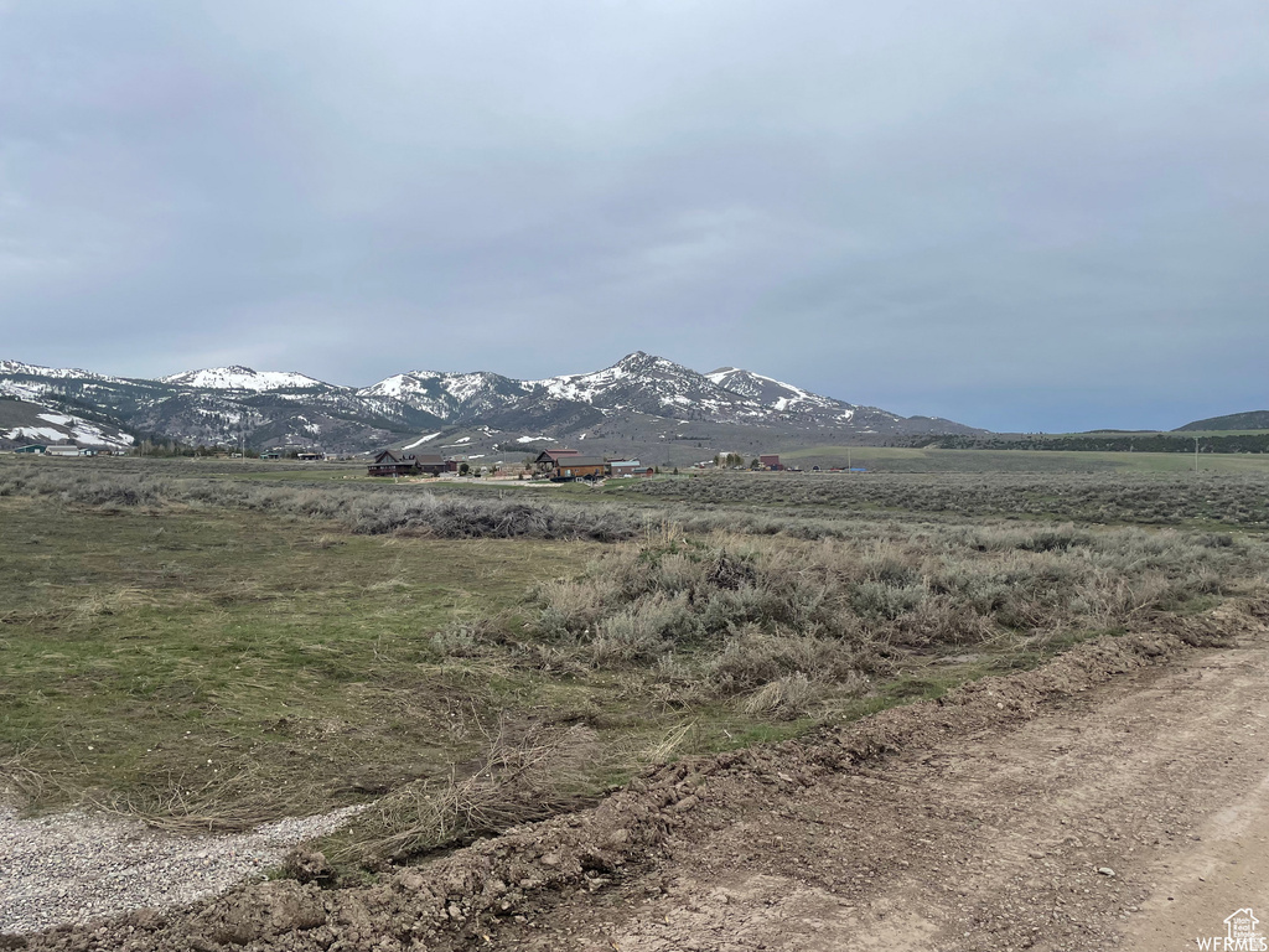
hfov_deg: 67.3
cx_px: 634
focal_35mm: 26
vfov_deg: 53.1
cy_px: 476
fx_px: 953
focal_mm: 4.2
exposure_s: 1/4651
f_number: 1.6
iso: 32
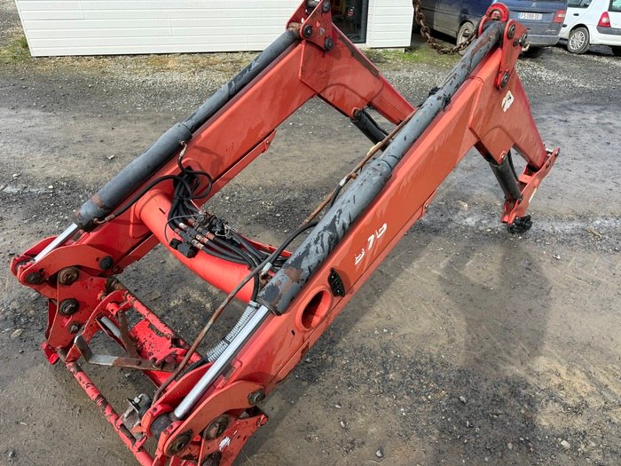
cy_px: 233
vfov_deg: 56.8
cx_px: 310
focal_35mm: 24
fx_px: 431
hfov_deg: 71.6
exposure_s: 1/1032
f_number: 1.78
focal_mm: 6.76
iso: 80
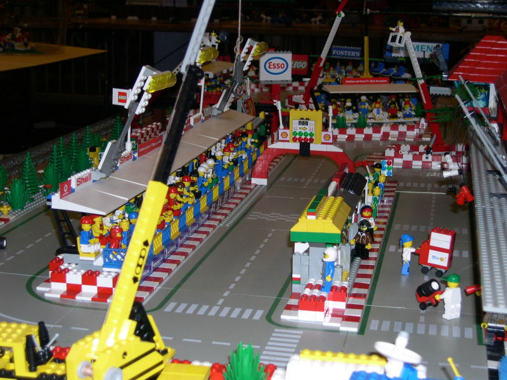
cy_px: 190
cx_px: 254
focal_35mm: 62
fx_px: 908
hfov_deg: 31.2
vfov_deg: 23.7
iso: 100
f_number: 3.5
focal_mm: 13.2
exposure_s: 1/60
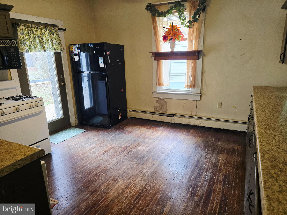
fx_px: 191
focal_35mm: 23
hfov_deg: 73.9
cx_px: 144
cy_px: 108
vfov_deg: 58.9
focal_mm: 6.3
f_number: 1.7
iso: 320
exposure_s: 1/120
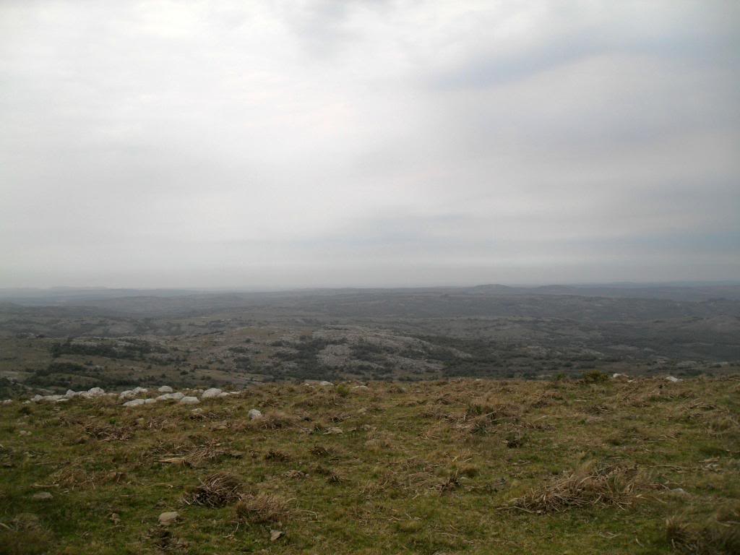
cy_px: 278
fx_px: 748
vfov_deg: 40.7
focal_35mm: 35
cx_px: 370
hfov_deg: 52.6
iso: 100
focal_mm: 6.2
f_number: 8.9
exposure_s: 1/125
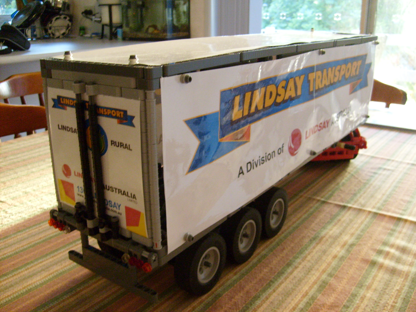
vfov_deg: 40.7
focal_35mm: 35
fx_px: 421
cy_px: 156
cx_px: 208
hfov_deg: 52.6
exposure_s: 1/15
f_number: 2.8
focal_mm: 5.8
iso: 200
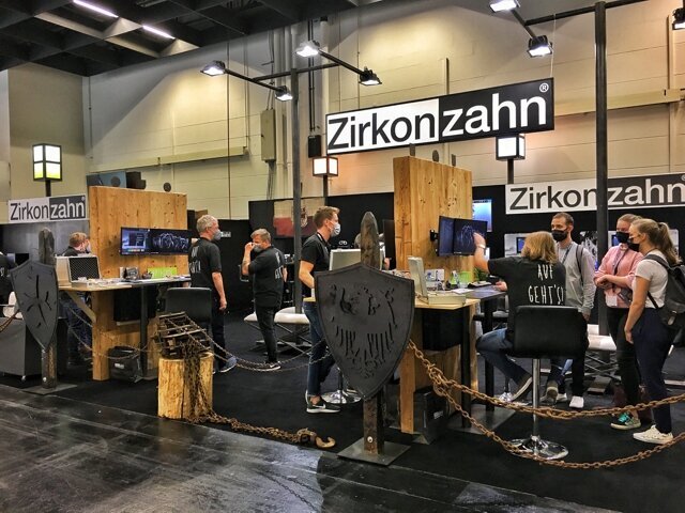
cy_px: 256
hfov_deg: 61.7
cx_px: 342
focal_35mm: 29
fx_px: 574
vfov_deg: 48.2
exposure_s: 1/33
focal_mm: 4.15
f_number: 2.2
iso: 125
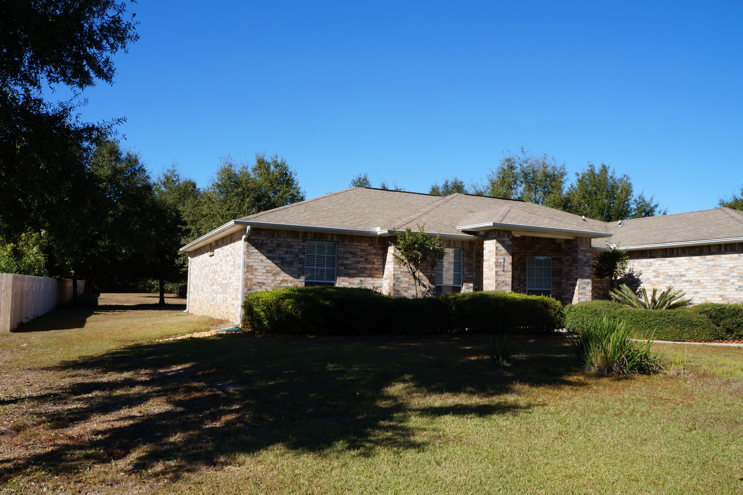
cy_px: 248
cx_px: 372
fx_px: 557
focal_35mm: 27
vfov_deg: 47.9
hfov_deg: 67.4
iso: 100
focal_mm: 18
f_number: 14
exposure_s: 1/80
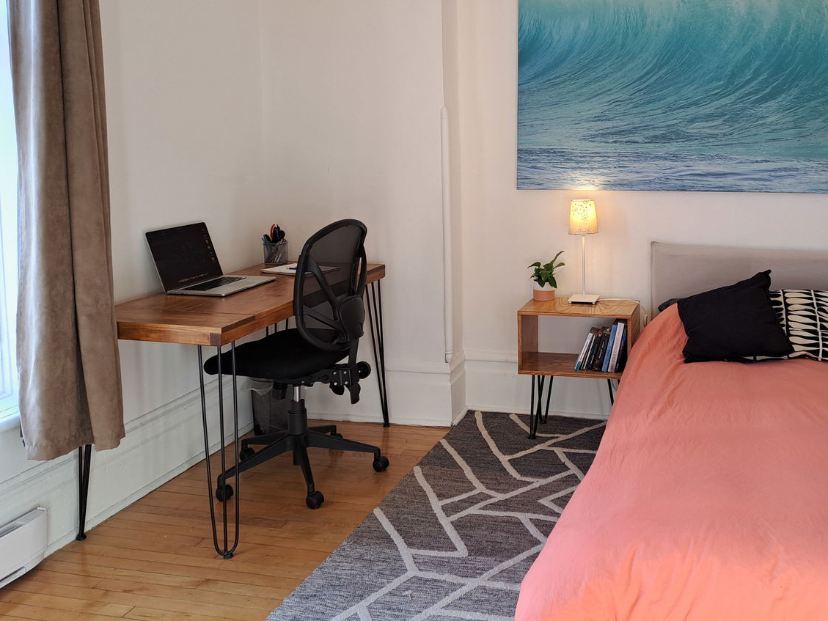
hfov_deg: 52.8
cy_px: 211
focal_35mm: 34
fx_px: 813
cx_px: 559
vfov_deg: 41.3
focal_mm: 5.23
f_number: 1.8
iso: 50
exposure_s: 1/60
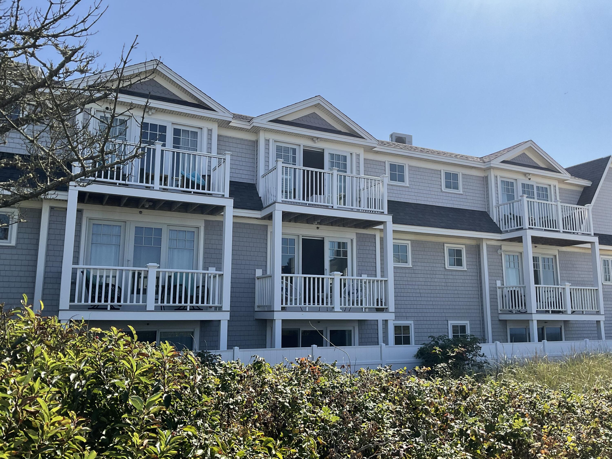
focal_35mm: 29
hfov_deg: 61.7
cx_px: 306
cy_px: 230
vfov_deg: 48.2
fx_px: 513
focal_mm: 3
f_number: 1.8
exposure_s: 1/1984
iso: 16
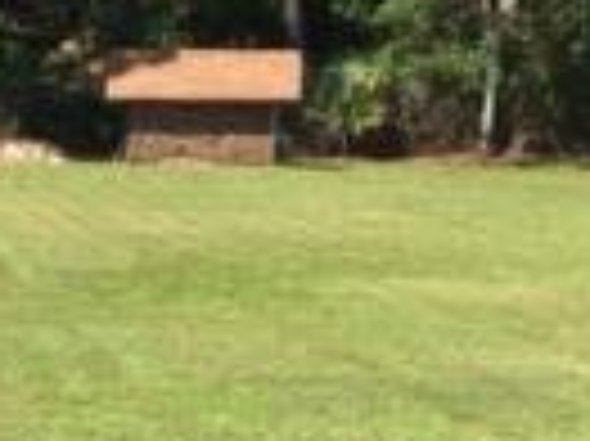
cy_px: 432
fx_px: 2418
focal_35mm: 142
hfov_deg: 12.0
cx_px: -667
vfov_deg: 10.4
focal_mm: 4.15
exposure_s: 1/1466
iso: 32
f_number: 2.2
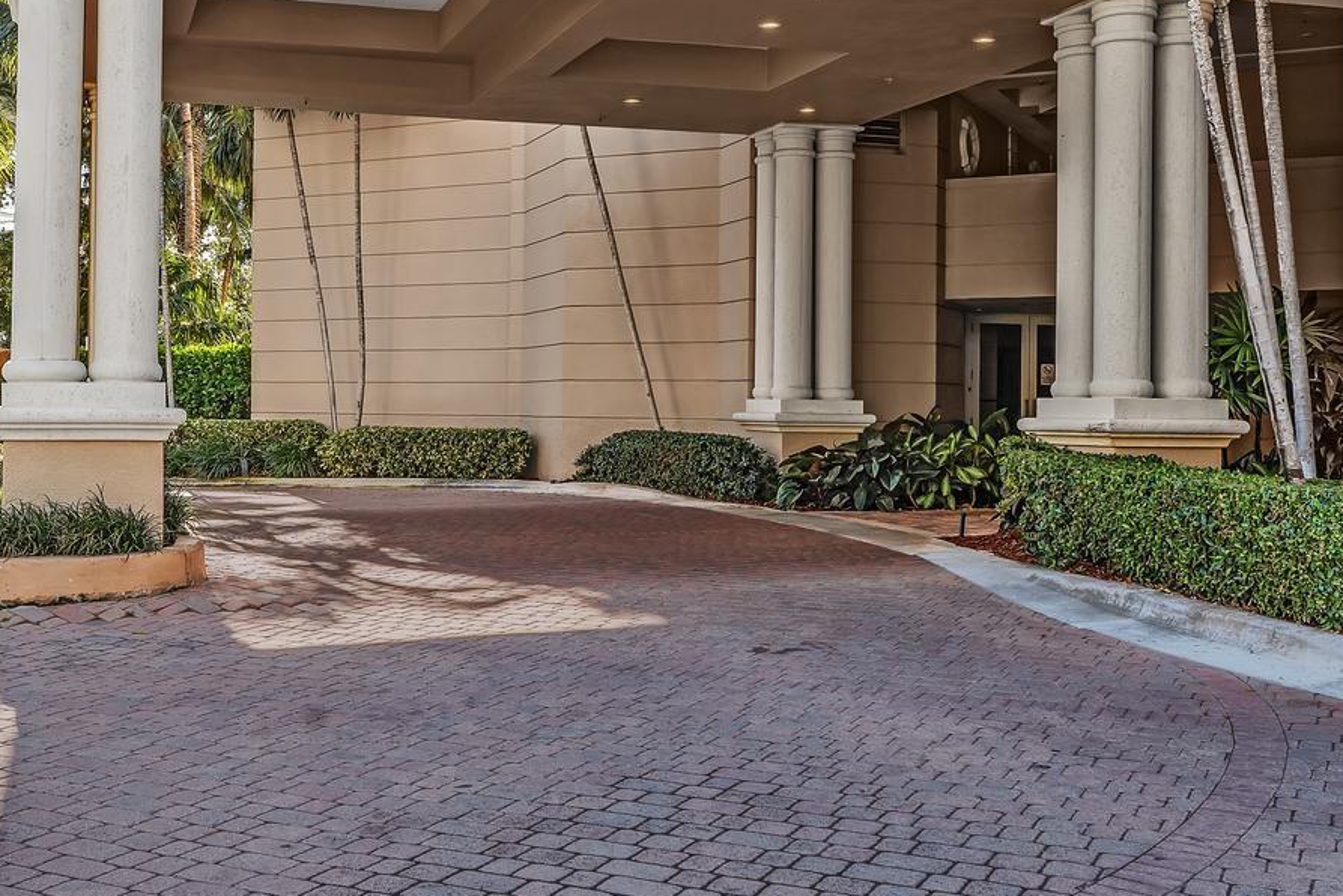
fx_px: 1605
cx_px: 490
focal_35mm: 43
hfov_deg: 45.0
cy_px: 384
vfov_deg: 31.2
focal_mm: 24
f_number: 8
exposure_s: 1/80
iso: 200
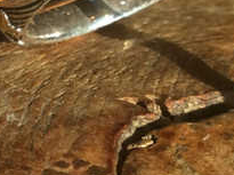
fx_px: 675
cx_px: 132
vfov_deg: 13.8
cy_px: -87
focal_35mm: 100
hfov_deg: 19.7
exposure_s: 1/440
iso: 32
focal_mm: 3.3
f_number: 2.4
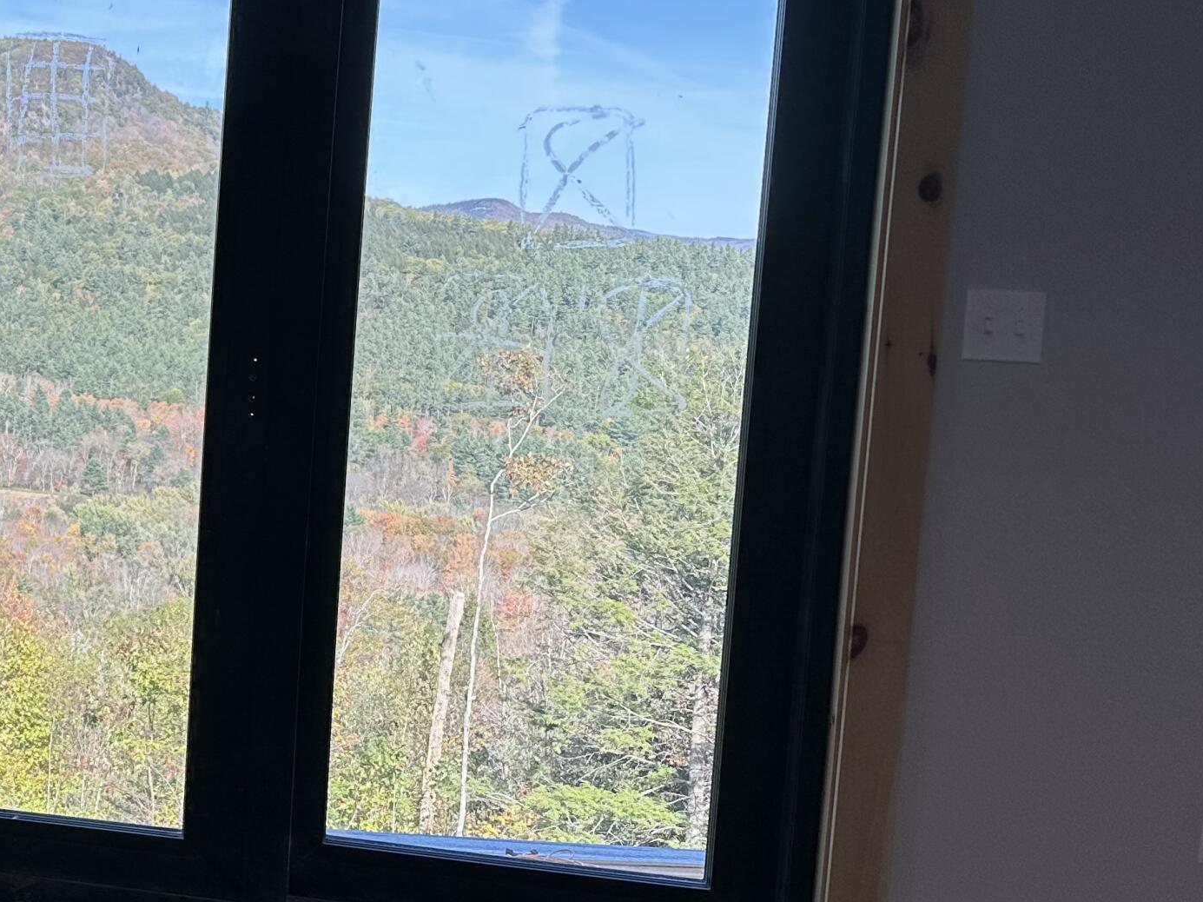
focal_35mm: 52
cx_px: -5
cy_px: 393
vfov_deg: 28.0
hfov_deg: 33.6
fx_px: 1807
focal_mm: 6.86
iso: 80
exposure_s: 1/918
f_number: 1.78
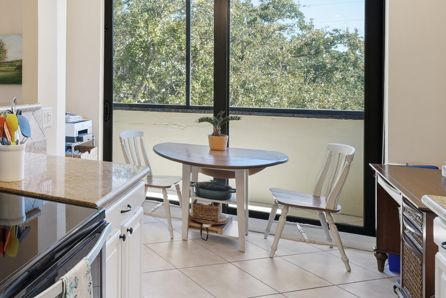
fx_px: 397
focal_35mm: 32
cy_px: 72
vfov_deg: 39.9
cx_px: 25
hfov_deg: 50.3
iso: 400
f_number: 9
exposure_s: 1/800
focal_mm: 15
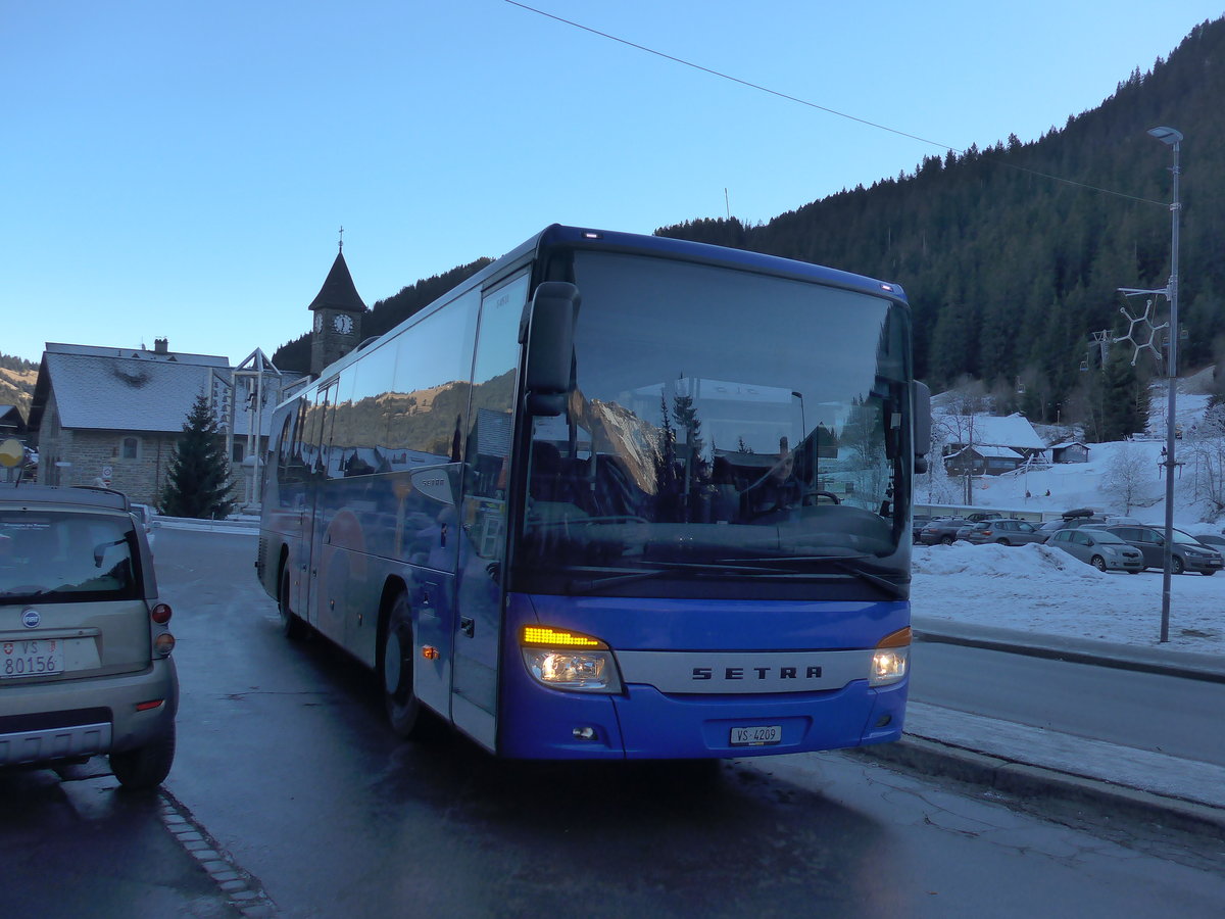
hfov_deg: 61.7
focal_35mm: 29
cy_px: 460
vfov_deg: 48.2
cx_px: 612
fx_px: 1026
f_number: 2.8
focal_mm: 6
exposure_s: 1/640
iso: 160
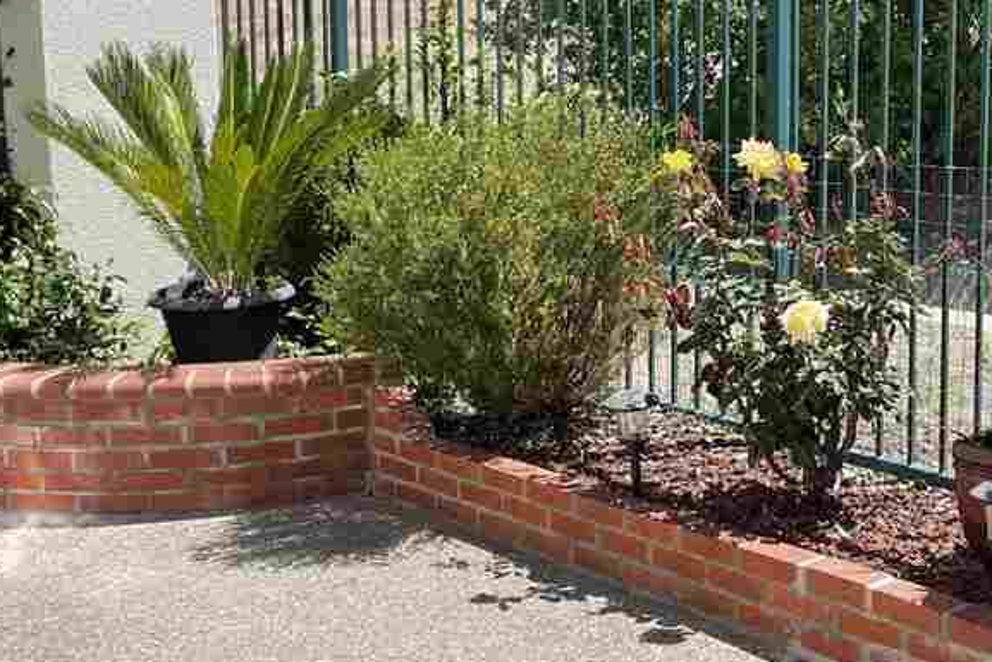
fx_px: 1654
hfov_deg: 32.5
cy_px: 248
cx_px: 787
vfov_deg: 22.6
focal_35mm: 60
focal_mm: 4.2
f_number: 1.6
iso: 32
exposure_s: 1/2092
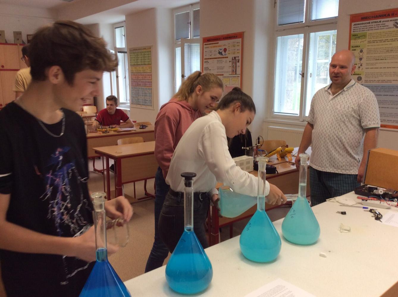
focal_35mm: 32
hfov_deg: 56.9
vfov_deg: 44.0
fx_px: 367
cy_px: 148
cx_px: 199
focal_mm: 3.3
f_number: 2.4
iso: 32
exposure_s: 1/33
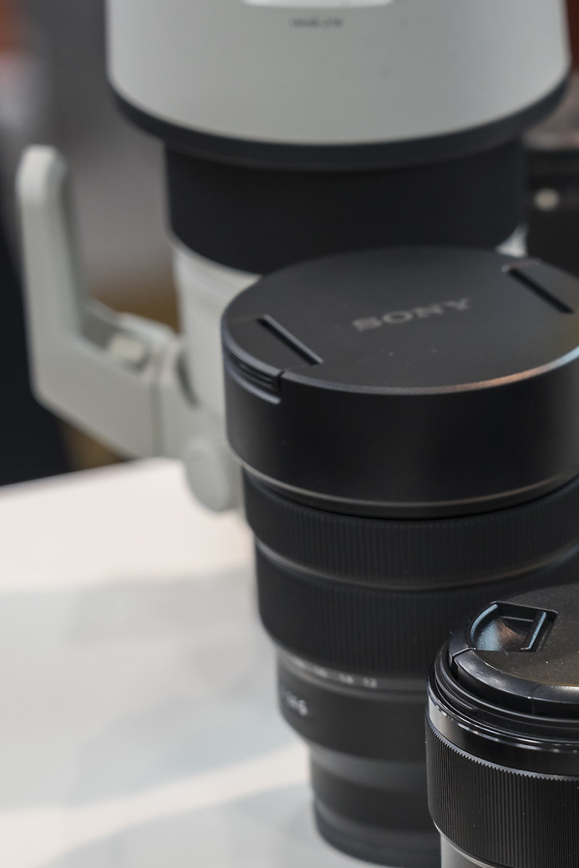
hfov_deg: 5.8
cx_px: 648
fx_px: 5741
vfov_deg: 8.6
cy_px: 725
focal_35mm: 238
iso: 500
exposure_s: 1/60
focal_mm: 105
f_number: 4
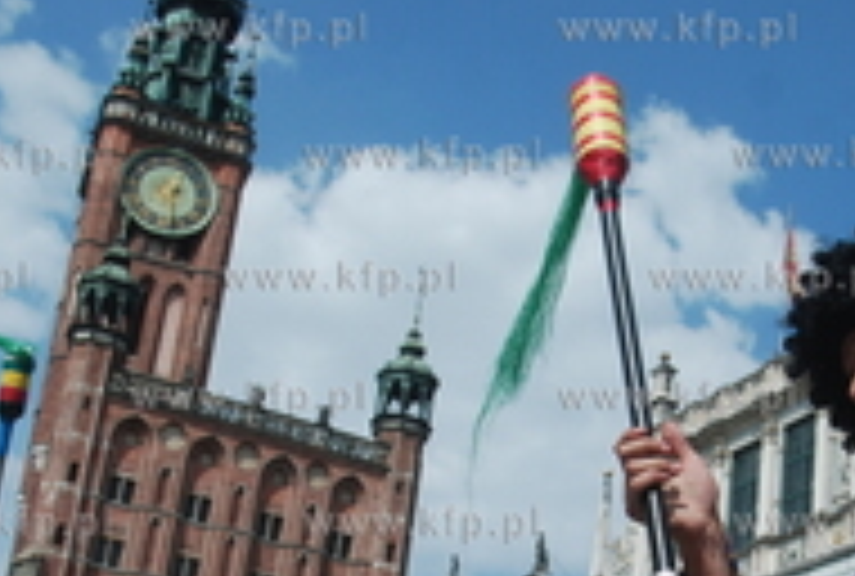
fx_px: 1501
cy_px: 585
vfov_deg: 20.9
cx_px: 580
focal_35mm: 63
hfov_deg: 31.5
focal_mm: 20
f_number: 5.6
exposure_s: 1/640
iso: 100
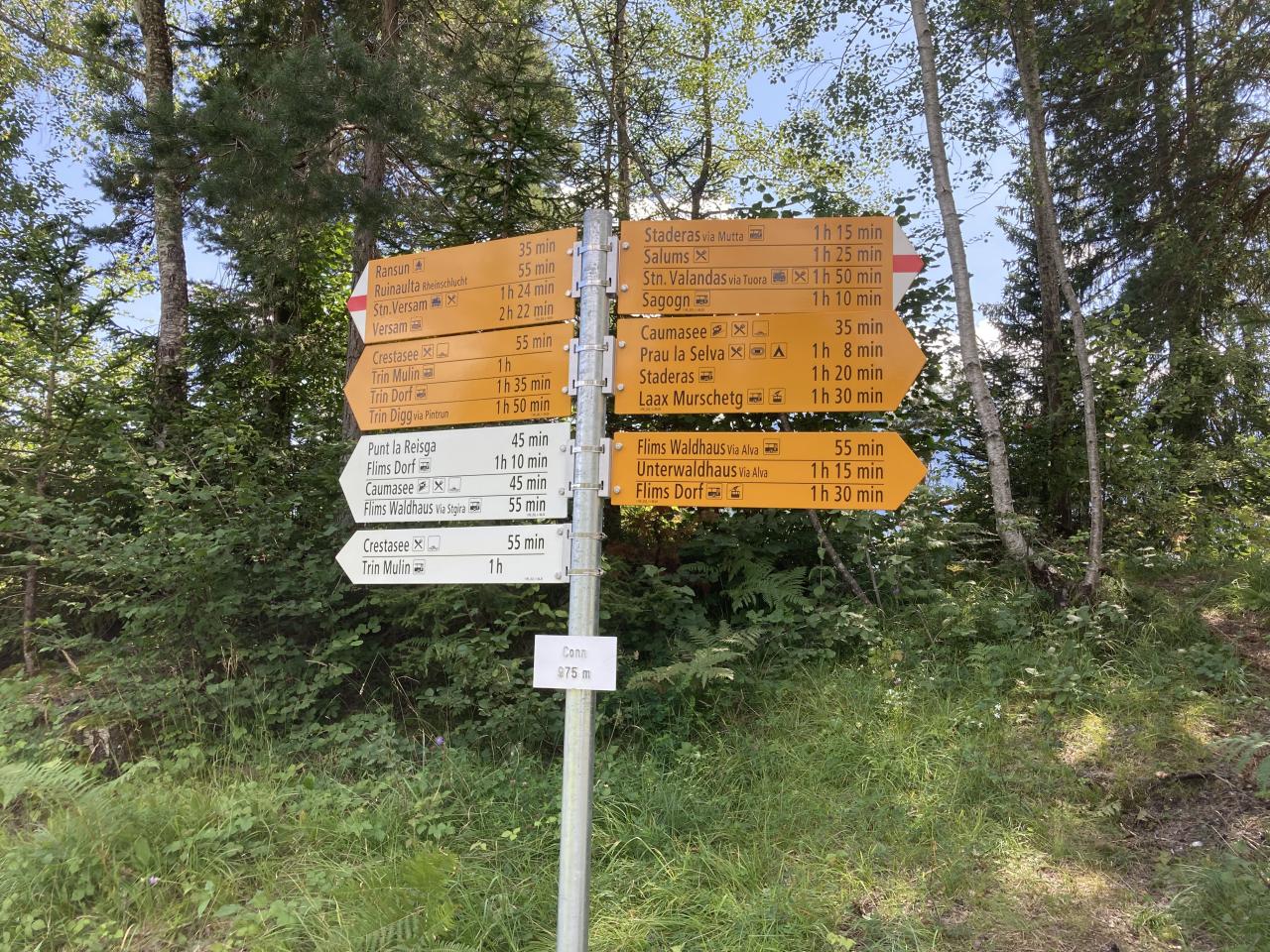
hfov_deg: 63.4
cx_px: 635
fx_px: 1027
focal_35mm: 28
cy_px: 476
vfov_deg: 49.7
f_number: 1.8
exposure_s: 1/374
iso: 20
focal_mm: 3.99
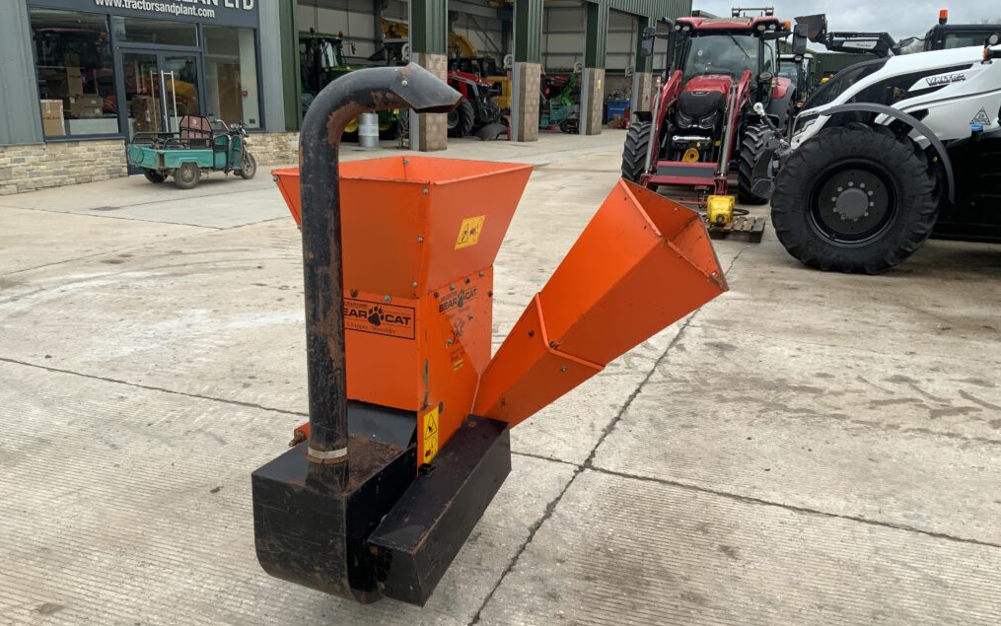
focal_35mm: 31
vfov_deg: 40.6
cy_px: 347
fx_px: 846
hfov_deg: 61.2
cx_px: 498
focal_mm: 3
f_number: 1.8
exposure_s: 1/126
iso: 16
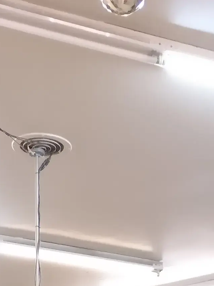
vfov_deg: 10.6
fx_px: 1253
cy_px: 738
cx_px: 101
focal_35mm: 152
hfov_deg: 9.8
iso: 640
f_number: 2
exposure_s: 1/20
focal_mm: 4.26
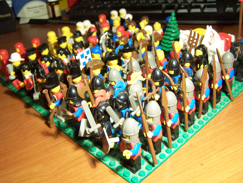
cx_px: 122
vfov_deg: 37.7
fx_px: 267
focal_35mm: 38
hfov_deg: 49.0
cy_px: 92
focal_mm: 6.3
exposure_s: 1/10
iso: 140
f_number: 2.8
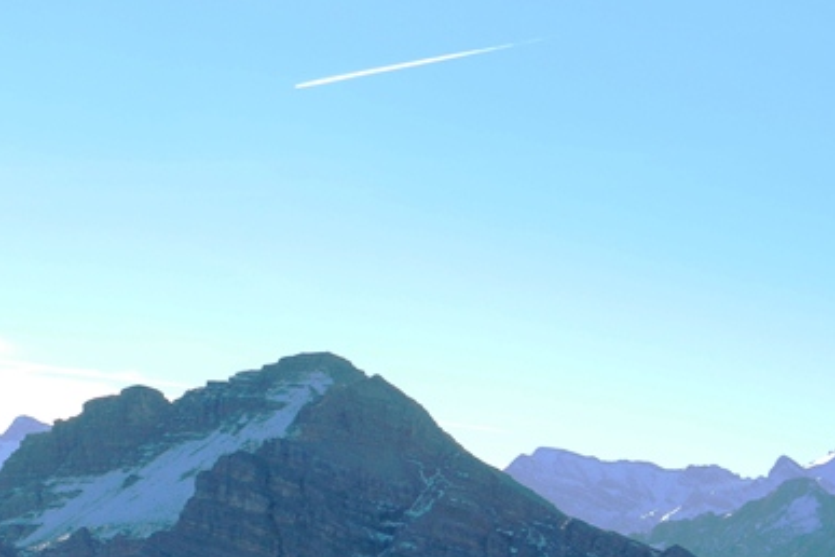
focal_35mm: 117
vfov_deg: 11.6
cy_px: 516
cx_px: 479
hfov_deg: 17.5
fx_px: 2714
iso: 160
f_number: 4.6
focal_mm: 12.3
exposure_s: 1/800
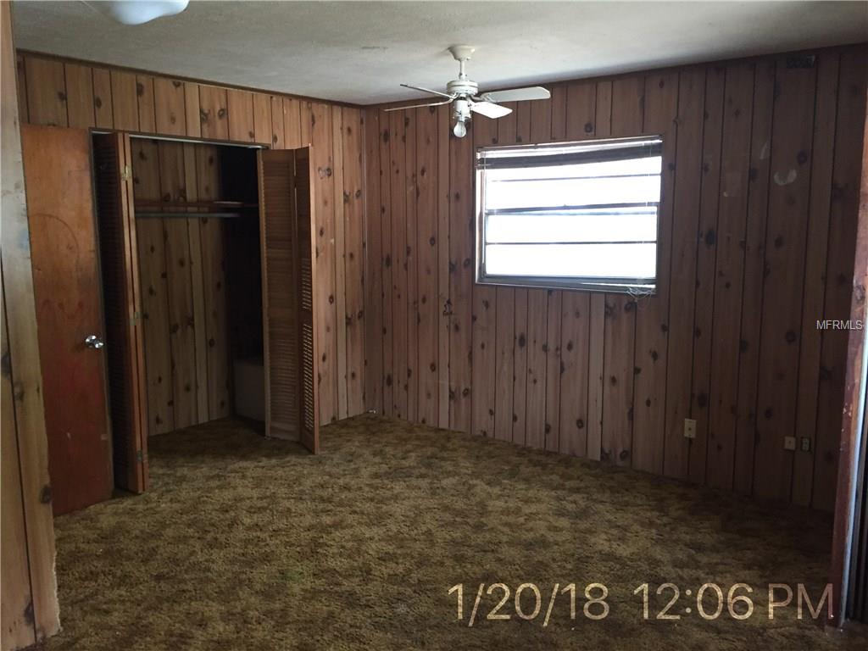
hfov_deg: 61.7
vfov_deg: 48.2
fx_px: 727
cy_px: 326
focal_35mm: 29
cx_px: 434
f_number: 2.2
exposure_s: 1/30
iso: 200
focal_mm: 4.15
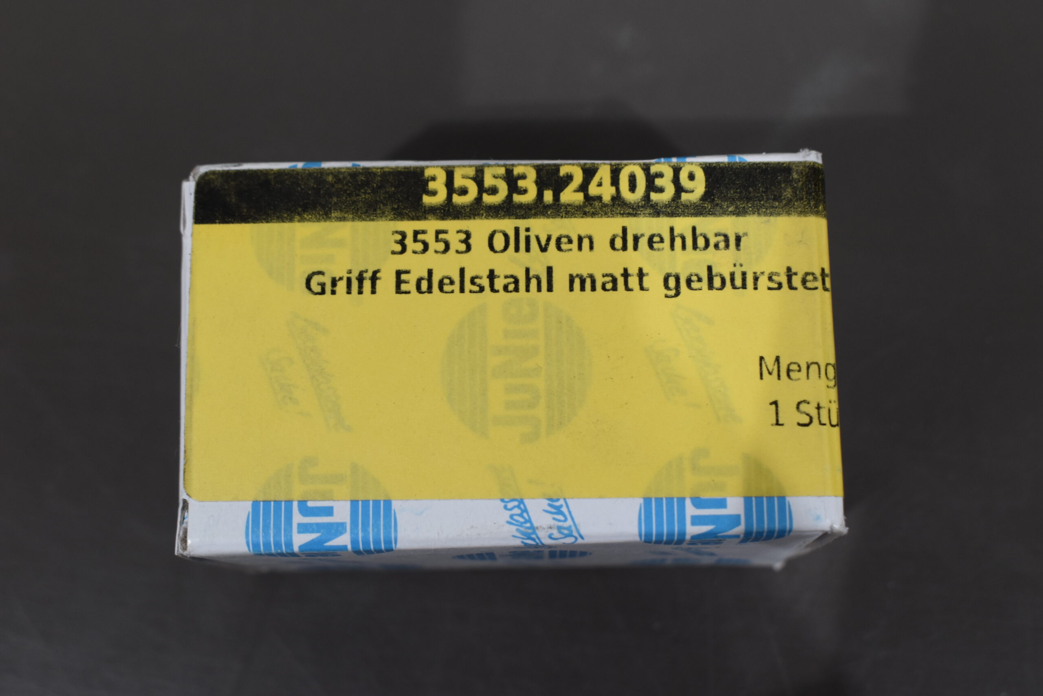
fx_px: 1521
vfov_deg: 25.8
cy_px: 348
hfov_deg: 37.8
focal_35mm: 52
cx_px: 522
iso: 400
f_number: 7.1
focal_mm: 35
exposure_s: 1/60
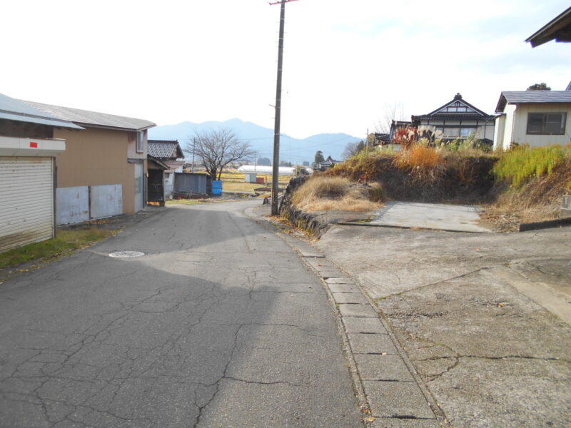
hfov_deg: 67.3
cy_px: 214
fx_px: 429
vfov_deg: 53.1
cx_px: 286
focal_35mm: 26
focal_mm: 4.6
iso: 80
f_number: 3.2
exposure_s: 1/250
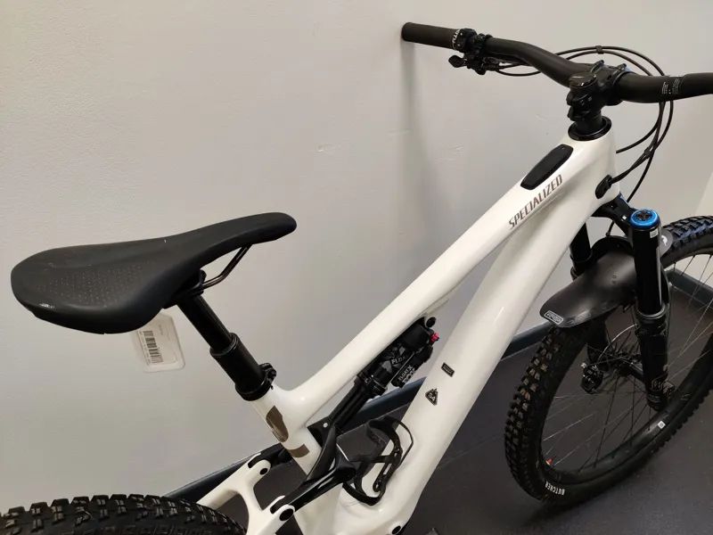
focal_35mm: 27
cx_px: 356
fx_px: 556
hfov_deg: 65.3
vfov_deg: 51.4
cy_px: 268
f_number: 1.65
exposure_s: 1/50
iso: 400
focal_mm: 4.75
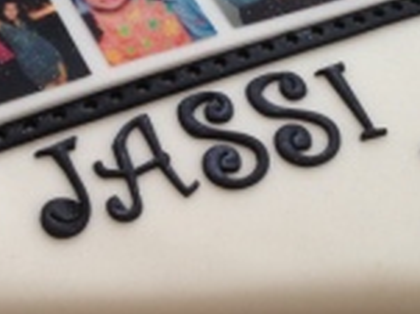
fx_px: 1188
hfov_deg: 20.0
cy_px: 170
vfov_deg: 15.1
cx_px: 134
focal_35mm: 98
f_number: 2.4
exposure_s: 1/20
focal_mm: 4.12
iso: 80
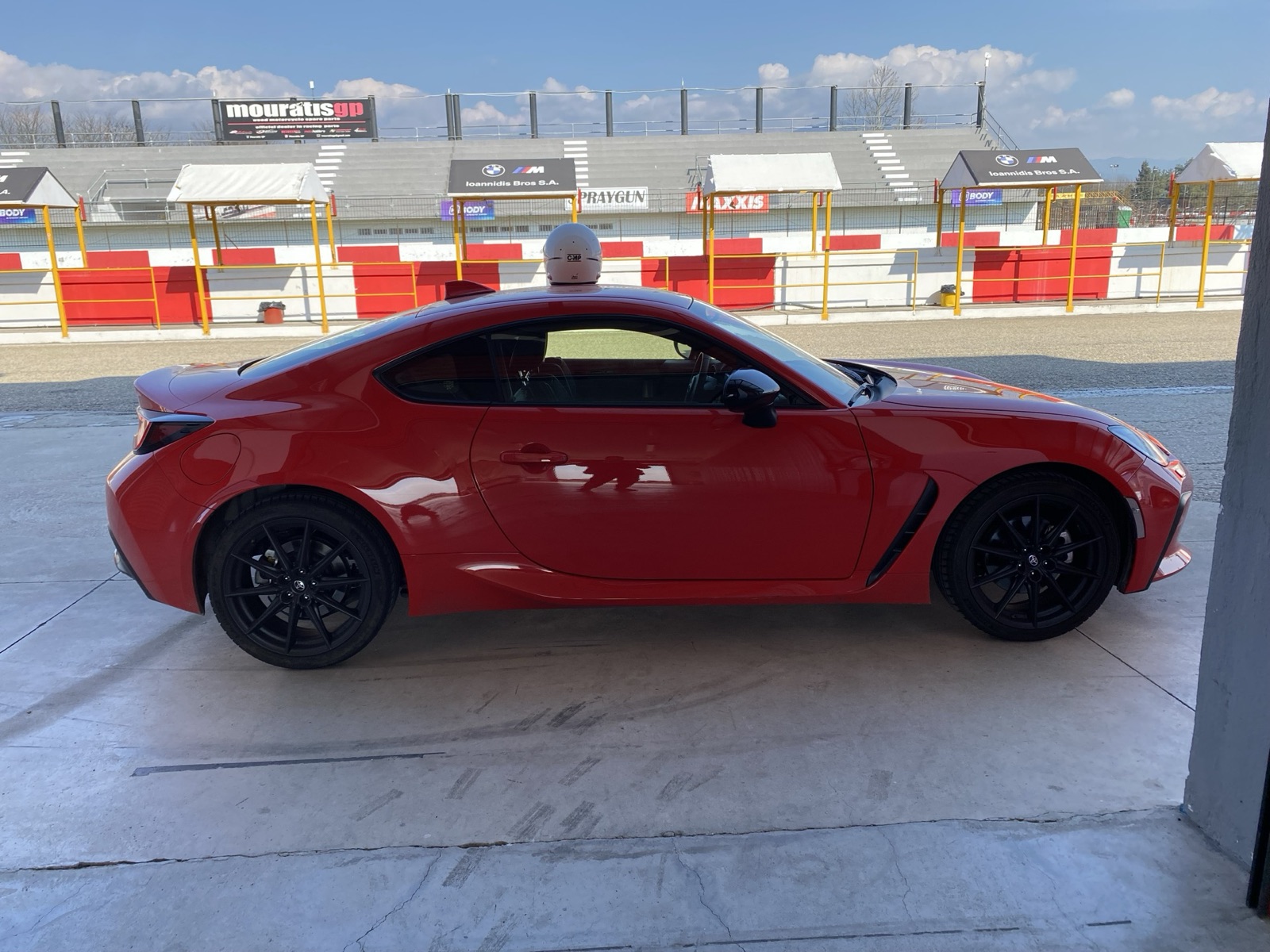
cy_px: 476
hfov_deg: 67.3
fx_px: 954
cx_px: 635
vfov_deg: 53.1
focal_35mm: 26
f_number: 1.8
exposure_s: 1/965
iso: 32
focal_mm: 4.25
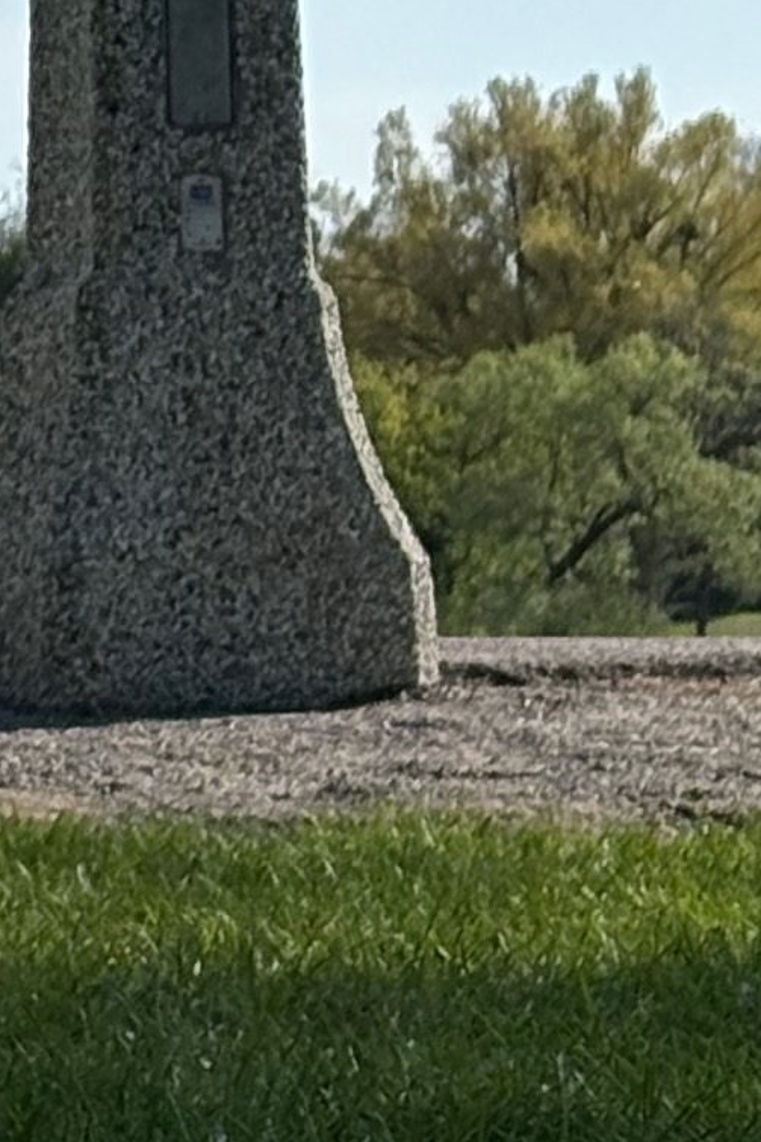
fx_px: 8818
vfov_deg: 7.3
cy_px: -314
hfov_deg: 4.8
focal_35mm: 278
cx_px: -1223
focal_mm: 5.96
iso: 25
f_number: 1.6
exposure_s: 1/4630
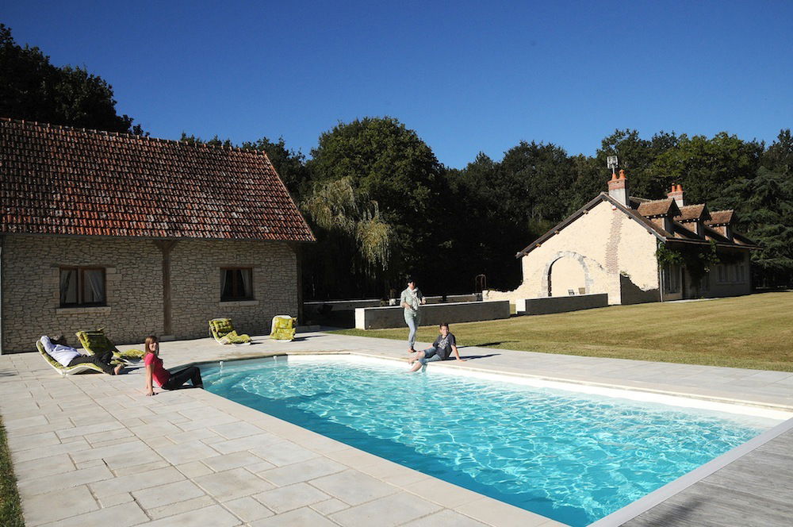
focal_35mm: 24
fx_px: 528
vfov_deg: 53.0
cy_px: 264
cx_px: 396
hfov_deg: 73.8
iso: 500
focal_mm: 16
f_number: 14
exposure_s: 1/640
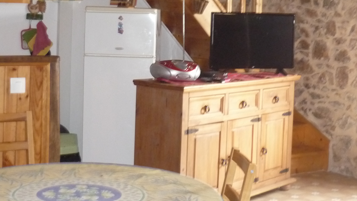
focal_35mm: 71
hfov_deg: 29.7
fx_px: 672
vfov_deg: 16.9
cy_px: 45
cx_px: 193
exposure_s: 1/30
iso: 400
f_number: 2.9
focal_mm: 6.3
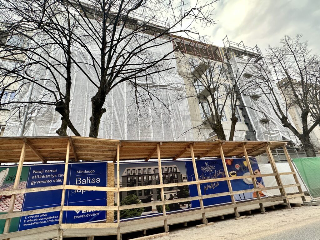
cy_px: 120
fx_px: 129
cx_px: 160
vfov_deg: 85.7
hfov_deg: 102.1
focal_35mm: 14
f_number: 2.2
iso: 40
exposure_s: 1/132
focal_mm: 2.22
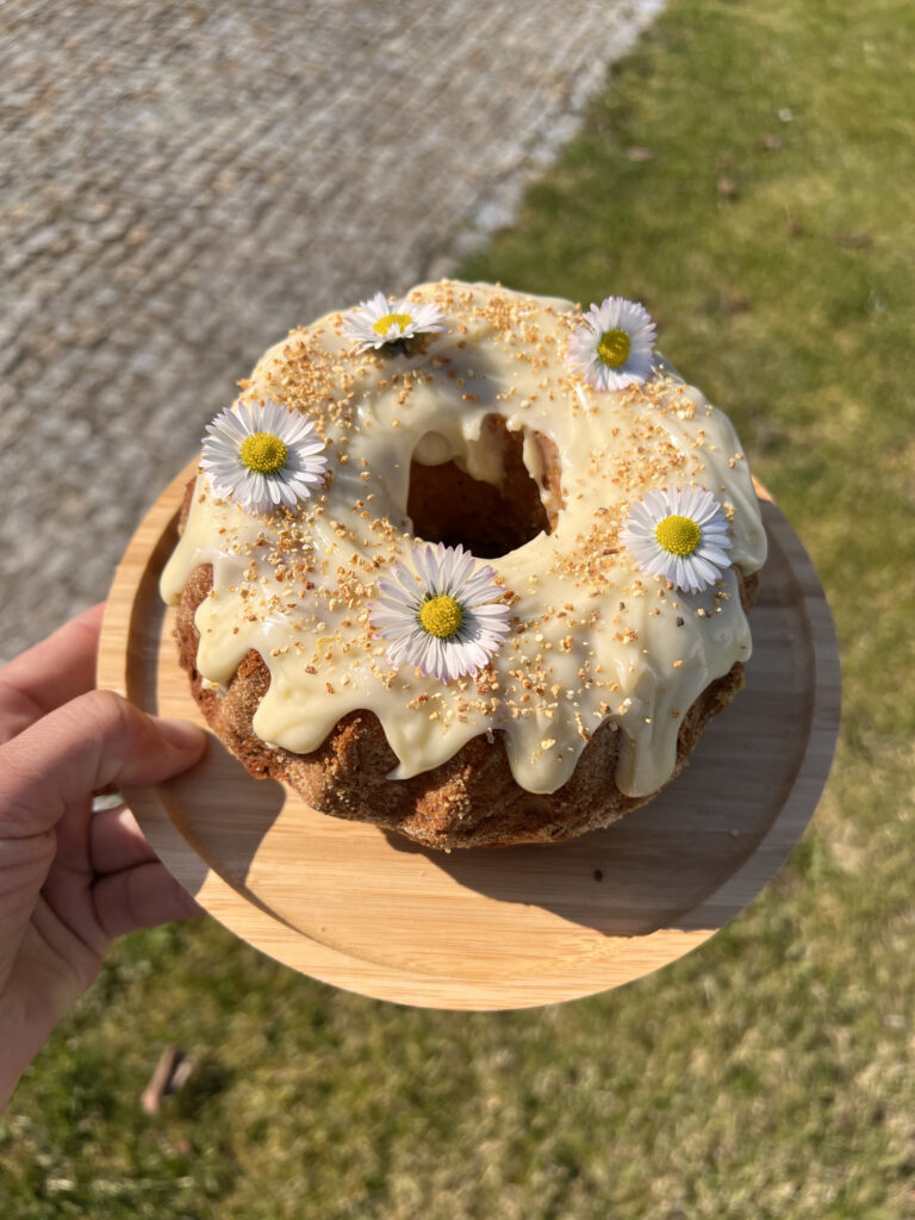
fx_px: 916
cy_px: 610
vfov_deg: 67.3
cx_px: 458
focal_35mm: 26
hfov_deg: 53.1
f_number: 1.5
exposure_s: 1/5882
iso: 50
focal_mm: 5.7
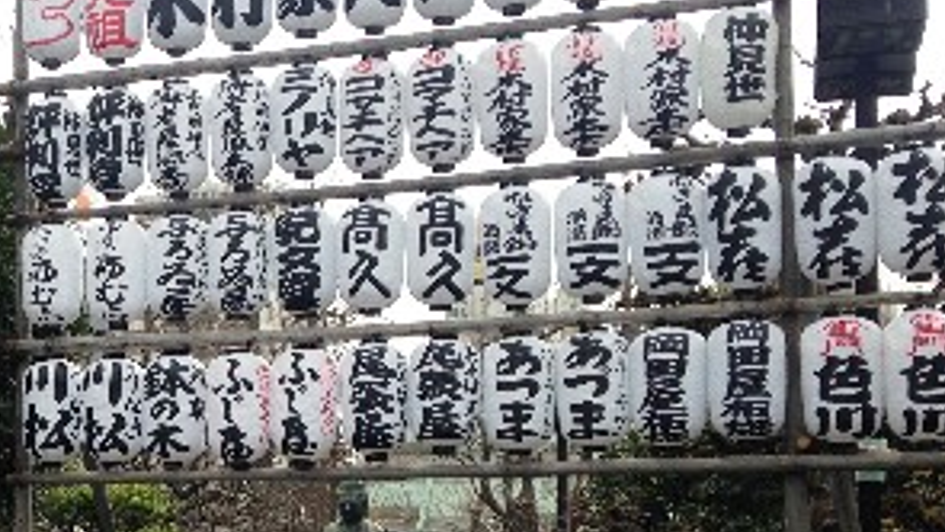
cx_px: 13
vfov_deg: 15.4
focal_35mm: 78
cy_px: 436
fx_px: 1955
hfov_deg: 25.9
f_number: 2.4
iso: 50
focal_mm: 4.12
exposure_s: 1/1178
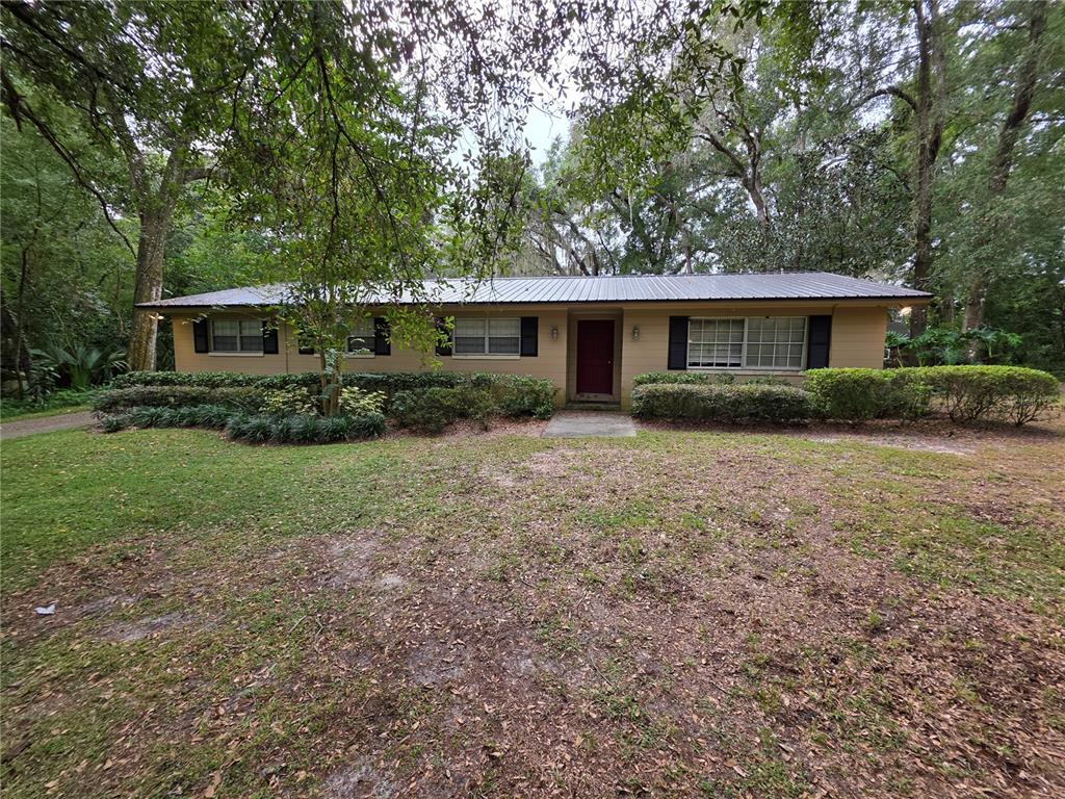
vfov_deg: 89.9
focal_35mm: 13
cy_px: 400
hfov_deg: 106.2
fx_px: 400
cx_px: 532
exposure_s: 1/120
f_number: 1.9
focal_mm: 2.2
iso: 25
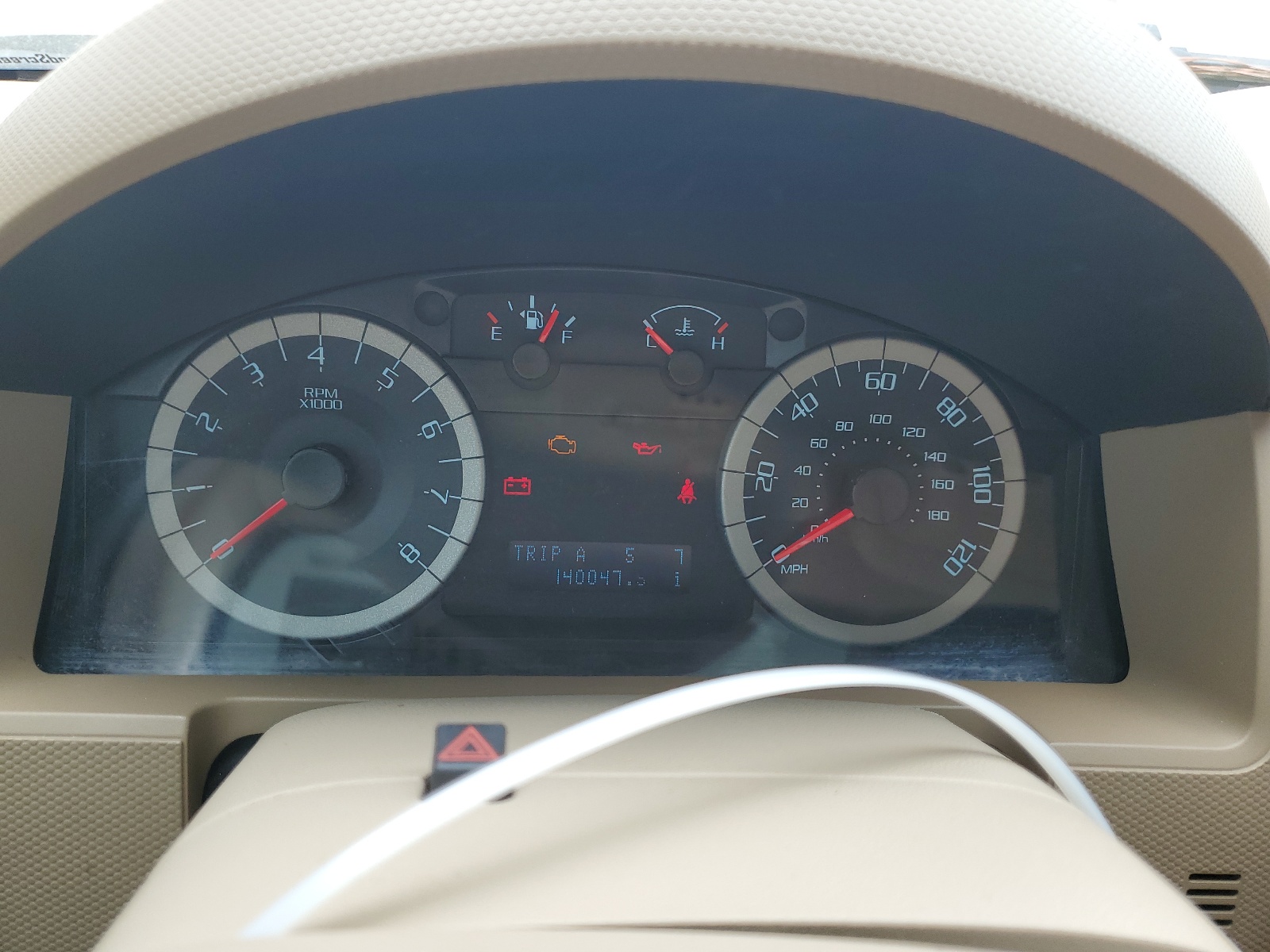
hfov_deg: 67.3
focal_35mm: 26
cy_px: 476
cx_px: 635
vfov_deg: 53.1
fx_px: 954
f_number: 1.5
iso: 50
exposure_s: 1/263
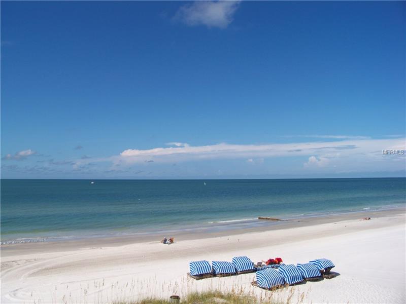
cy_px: 152
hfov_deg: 55.4
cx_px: 203
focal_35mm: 33
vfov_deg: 42.9
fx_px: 387
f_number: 4
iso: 64
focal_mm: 5.85
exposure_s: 1/1000
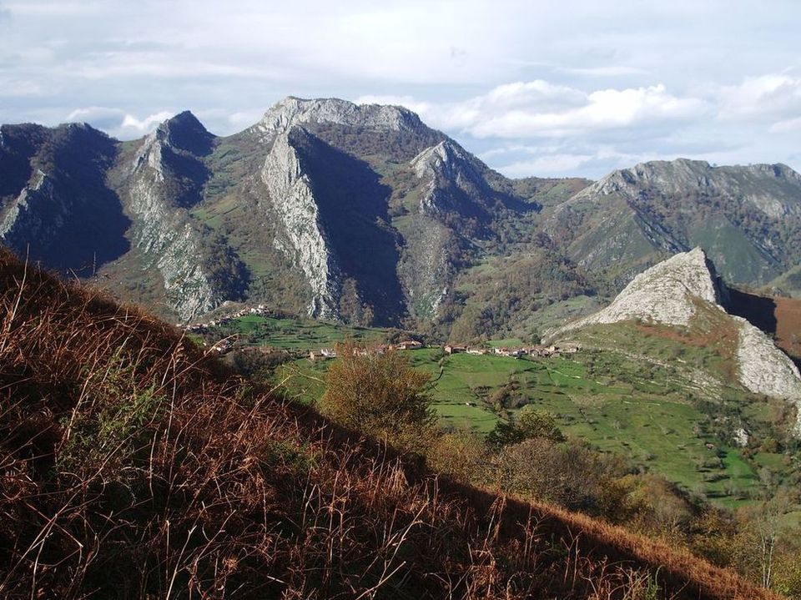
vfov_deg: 29.1
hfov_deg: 38.2
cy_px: 300
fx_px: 1156
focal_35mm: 50
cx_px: 400
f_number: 5
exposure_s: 1/250
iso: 50
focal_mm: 8.2
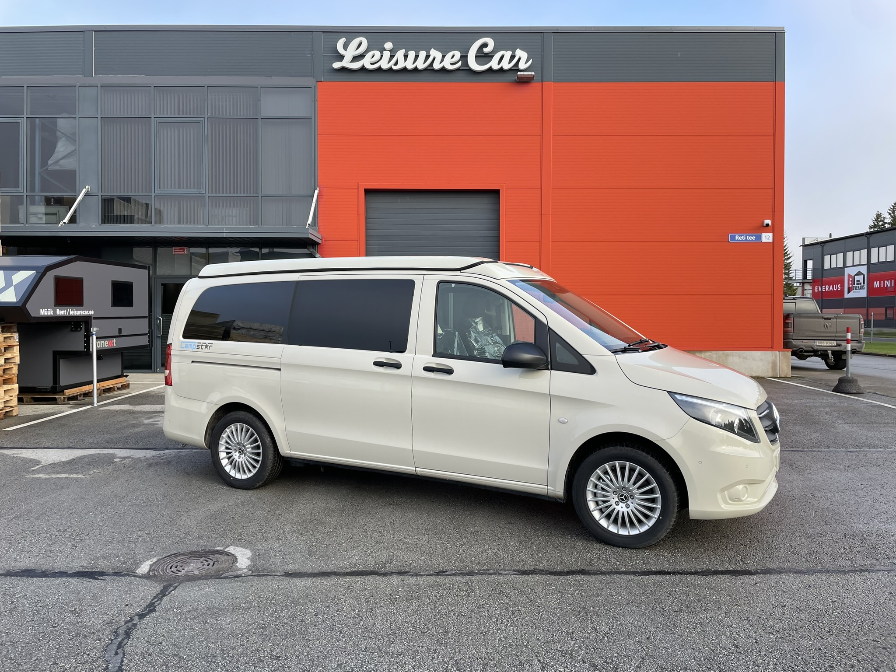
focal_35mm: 26
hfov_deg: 67.3
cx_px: 448
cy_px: 336
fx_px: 673
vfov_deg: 53.1
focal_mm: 4.2
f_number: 1.6
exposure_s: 1/537
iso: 32
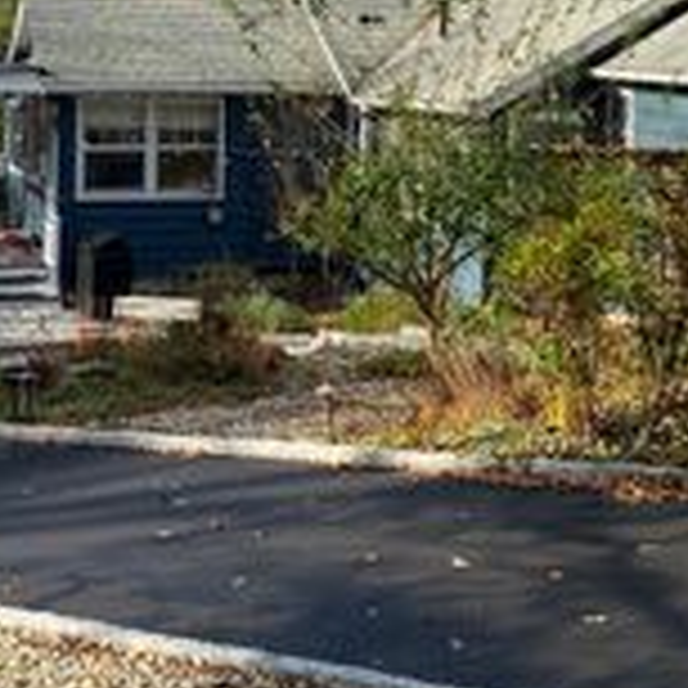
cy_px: 7
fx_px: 1686
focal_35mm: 75
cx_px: 247
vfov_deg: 22.2
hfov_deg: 23.0
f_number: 1.8
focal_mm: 4.25
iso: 32
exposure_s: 1/1522
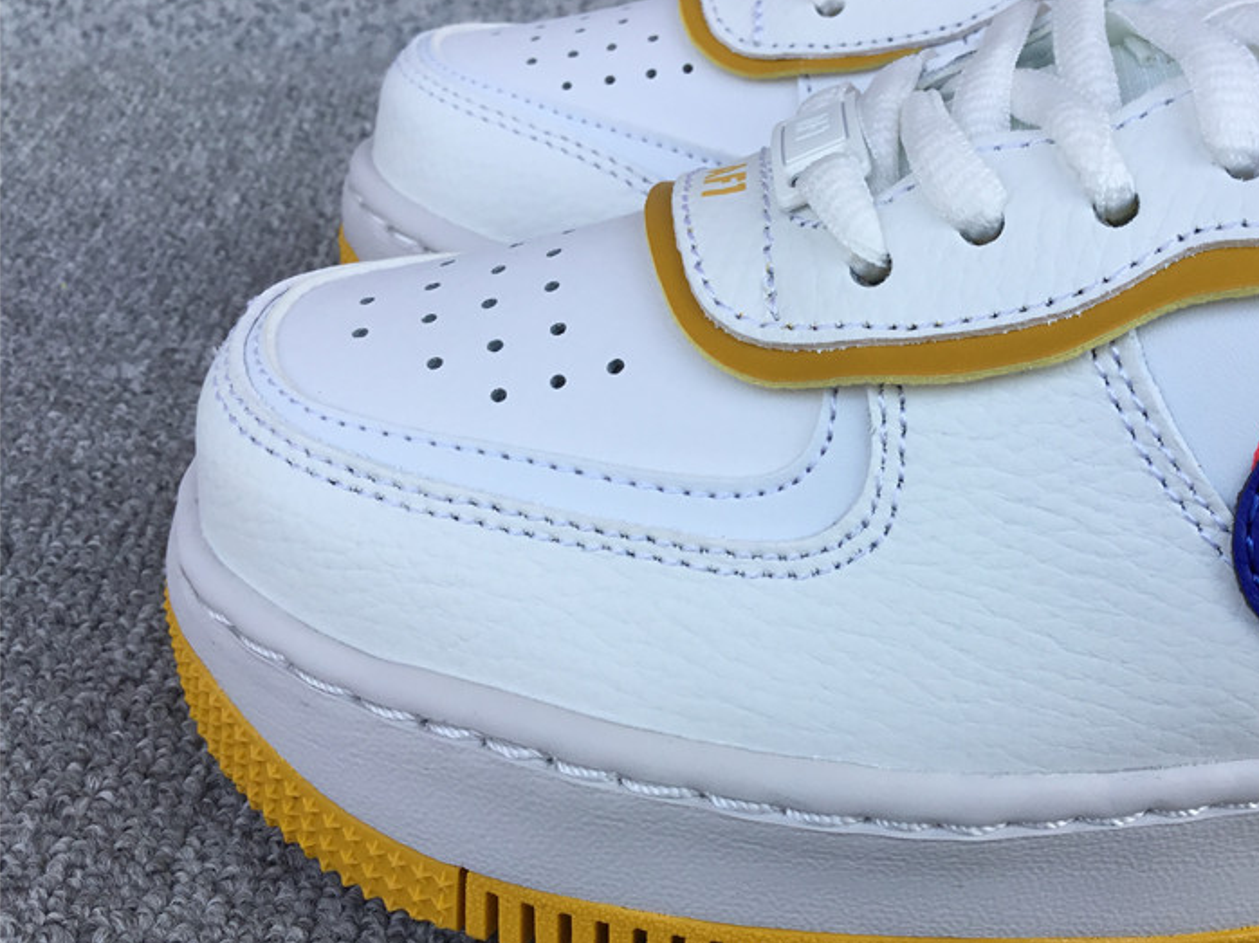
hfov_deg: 46.3
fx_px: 1454
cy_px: 538
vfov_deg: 35.9
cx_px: 810
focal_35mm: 40
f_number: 2.4
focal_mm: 3.3
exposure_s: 1/351
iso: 25
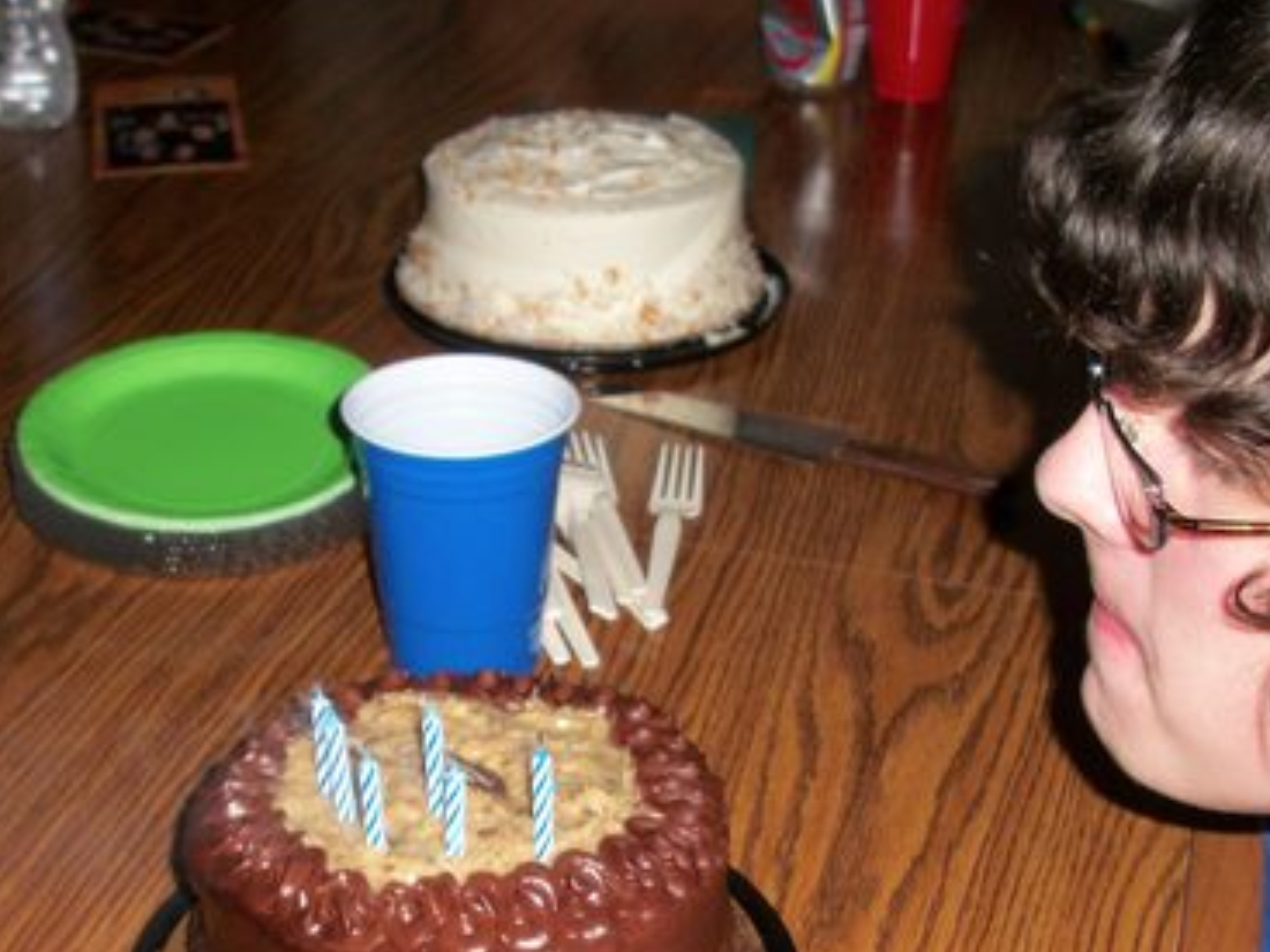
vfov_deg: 23.6
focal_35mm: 61
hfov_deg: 31.6
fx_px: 2237
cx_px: 533
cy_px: 800
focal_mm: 6.3
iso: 80
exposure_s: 1/30
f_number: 3.1
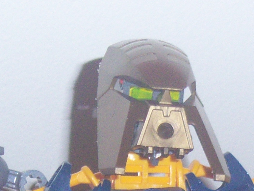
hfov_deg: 5.0
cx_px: 178
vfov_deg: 3.7
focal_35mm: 393
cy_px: 439
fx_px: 2884
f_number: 4
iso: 200
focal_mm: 17.1
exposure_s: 1/80
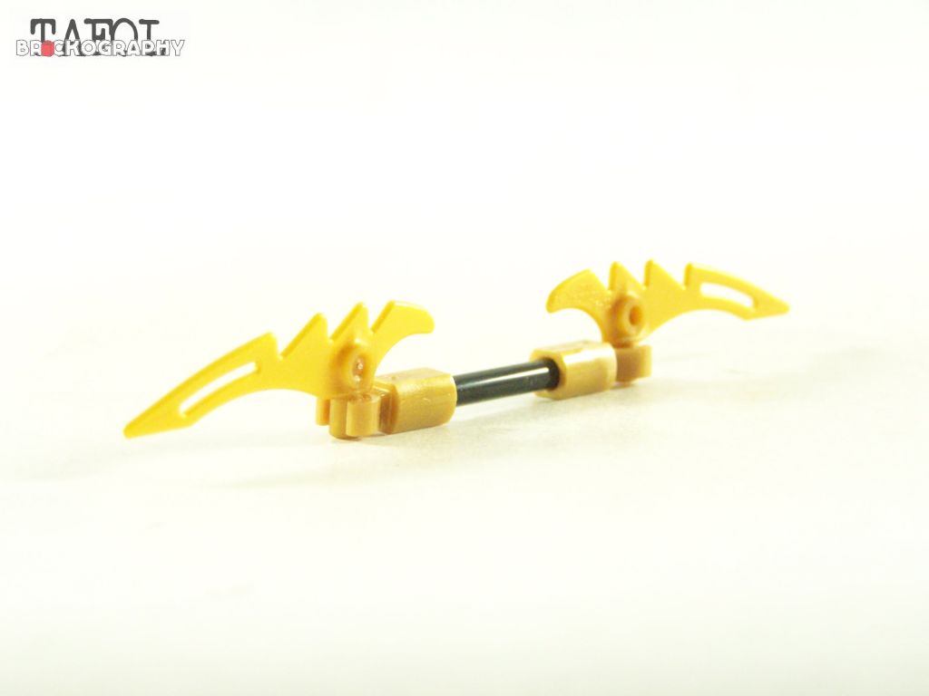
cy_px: 348
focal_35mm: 94
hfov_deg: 20.9
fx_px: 2523
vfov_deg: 15.7
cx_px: 464
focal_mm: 15.6
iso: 400
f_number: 3.2
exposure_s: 1/60
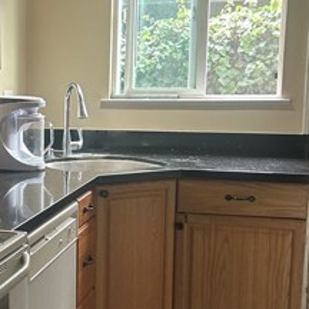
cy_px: 182
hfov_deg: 24.2
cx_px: 0
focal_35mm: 68
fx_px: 687
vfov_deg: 25.3
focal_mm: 5.7
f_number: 1.5
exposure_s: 1/60
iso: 125
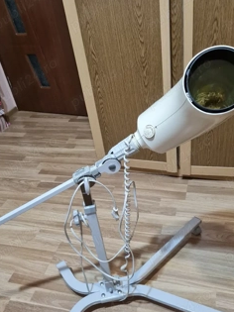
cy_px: 172
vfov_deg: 55.3
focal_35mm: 33
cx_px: 122
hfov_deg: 42.9
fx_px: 298
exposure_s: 1/50
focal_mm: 5.4
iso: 400
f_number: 1.8
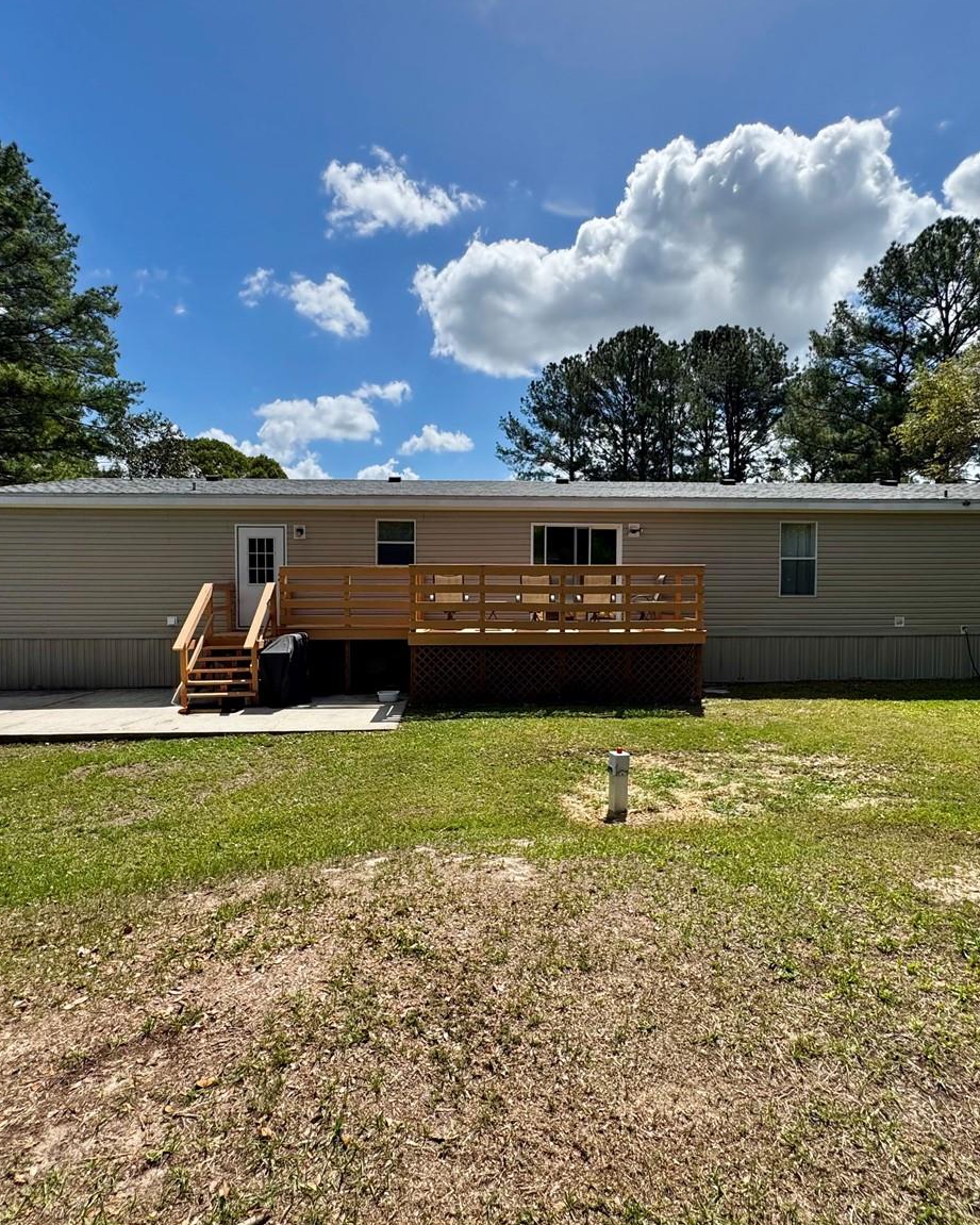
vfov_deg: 83.3
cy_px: 615
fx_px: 689
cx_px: 502
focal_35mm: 19
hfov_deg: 70.8
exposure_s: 1/1927
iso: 50
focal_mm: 2.22
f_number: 2.2
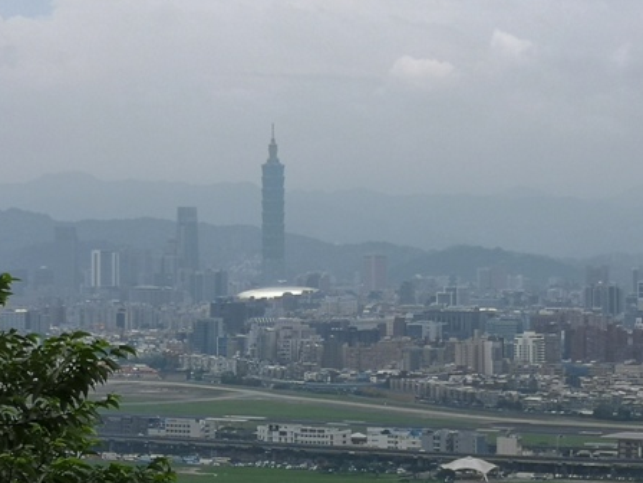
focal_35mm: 125
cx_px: 288
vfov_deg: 11.9
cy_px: 191
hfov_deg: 15.8
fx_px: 2322
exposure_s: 1/3650
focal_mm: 3.95
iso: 50
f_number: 1.8
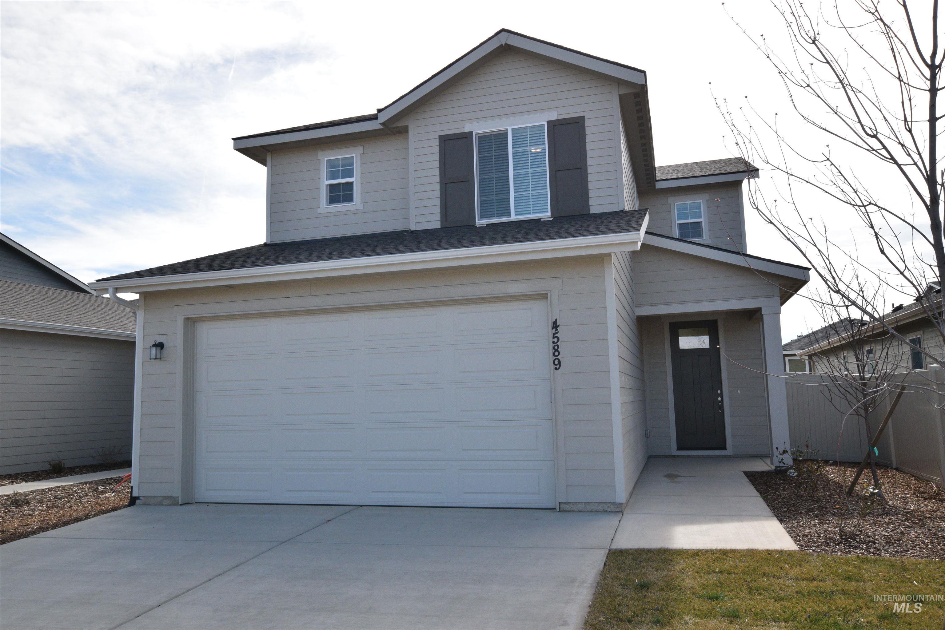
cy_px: 315
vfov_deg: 47.9
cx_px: 472
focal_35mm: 27
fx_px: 709
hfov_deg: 67.4
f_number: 13
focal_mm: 18
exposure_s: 1/640
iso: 800
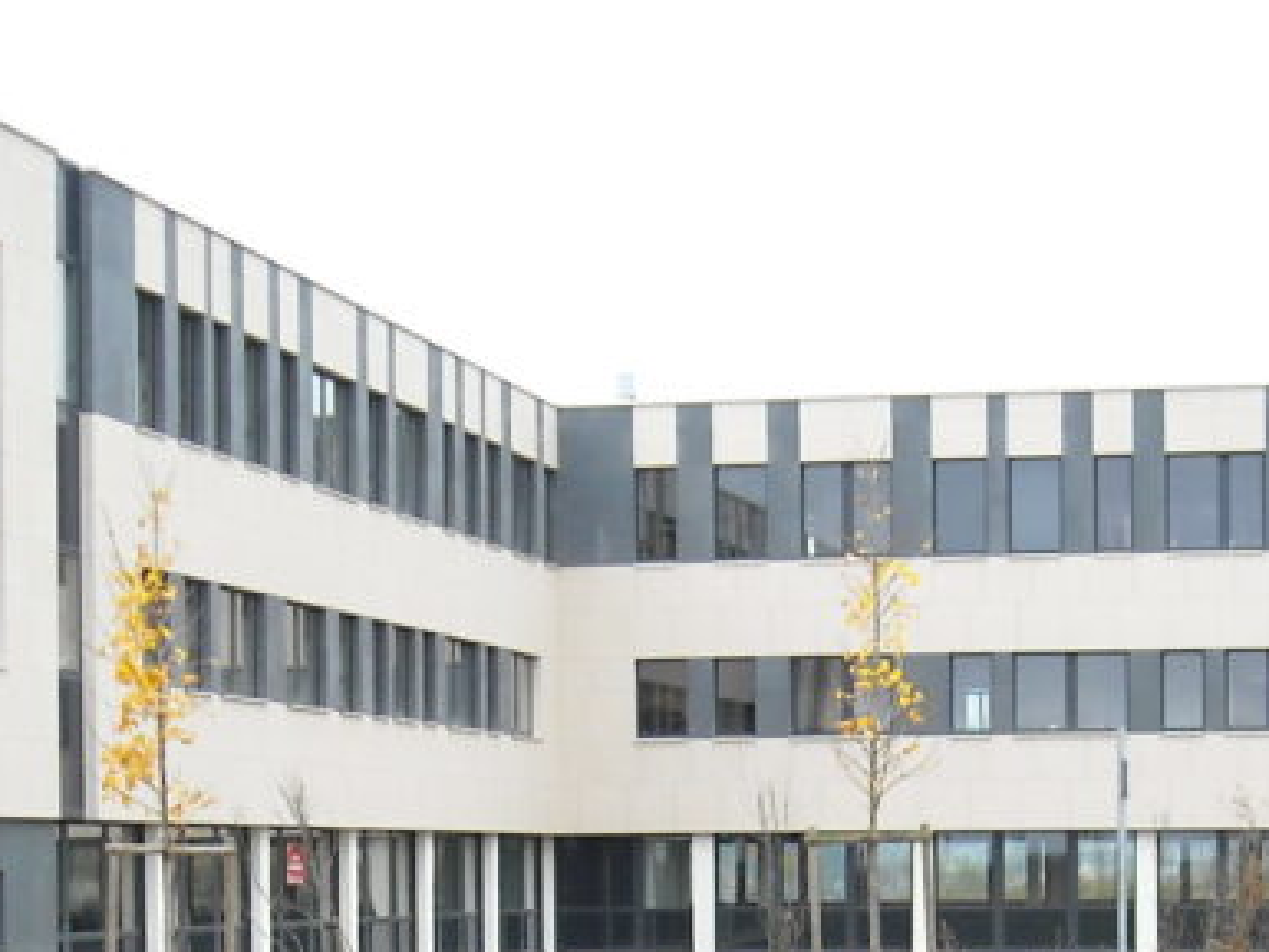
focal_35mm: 93
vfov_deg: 15.2
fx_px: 3410
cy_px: 1199
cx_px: 709
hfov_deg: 21.1
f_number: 2.8
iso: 100
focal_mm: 5.7
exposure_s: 1/250
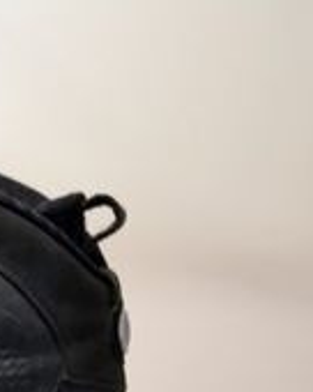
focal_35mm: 123
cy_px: 435
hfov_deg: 11.1
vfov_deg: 15.2
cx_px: -371
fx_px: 1424
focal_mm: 24
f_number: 3.8
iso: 800
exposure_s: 1/8
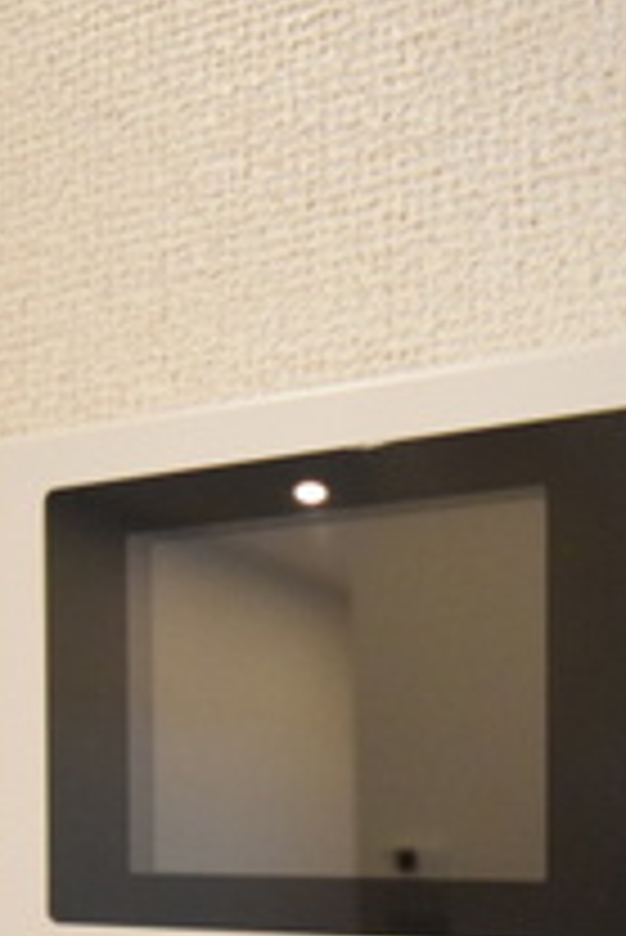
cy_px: 837
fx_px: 963
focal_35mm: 37
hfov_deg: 33.6
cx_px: 590
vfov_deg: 46.9
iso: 3200
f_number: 4.5
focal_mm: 8
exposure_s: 1/80
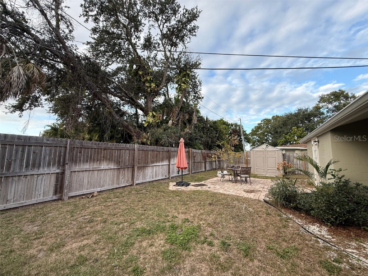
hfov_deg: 102.1
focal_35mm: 14
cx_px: 184
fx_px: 149
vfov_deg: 85.7
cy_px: 138
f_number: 2.2
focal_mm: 2.22
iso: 50
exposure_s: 1/419
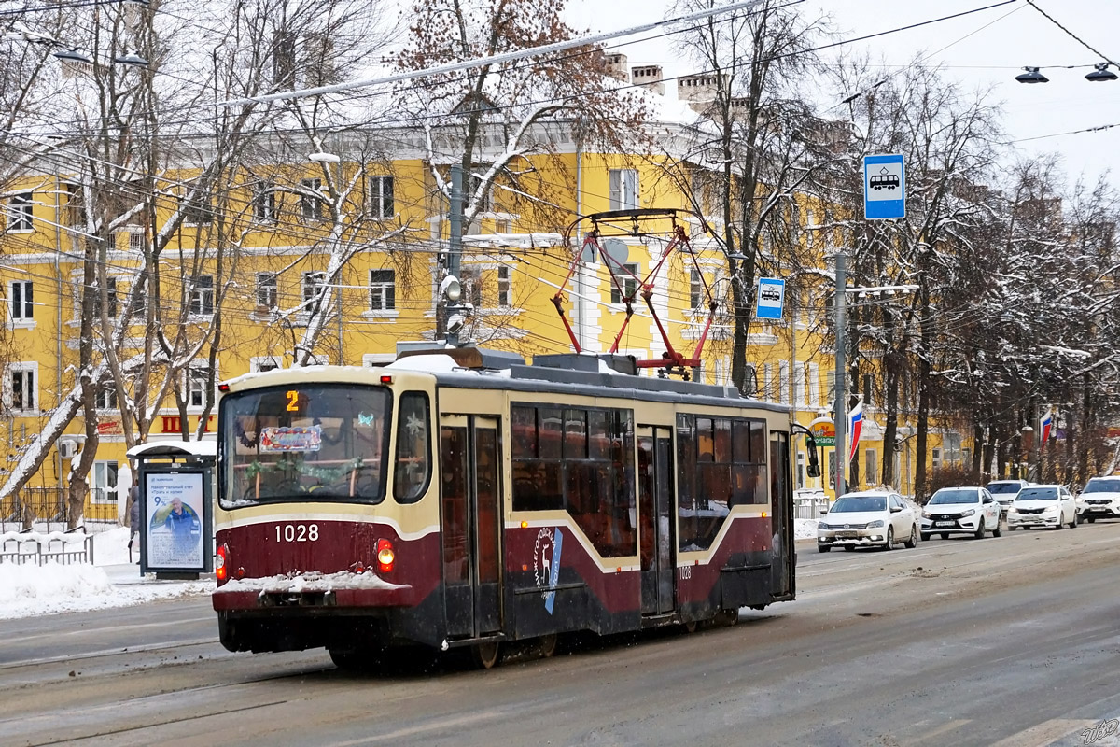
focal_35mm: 75
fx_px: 2333
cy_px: 374
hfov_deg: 27.0
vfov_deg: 18.2
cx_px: 560
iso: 400
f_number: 5.6
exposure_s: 1/500
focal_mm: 50
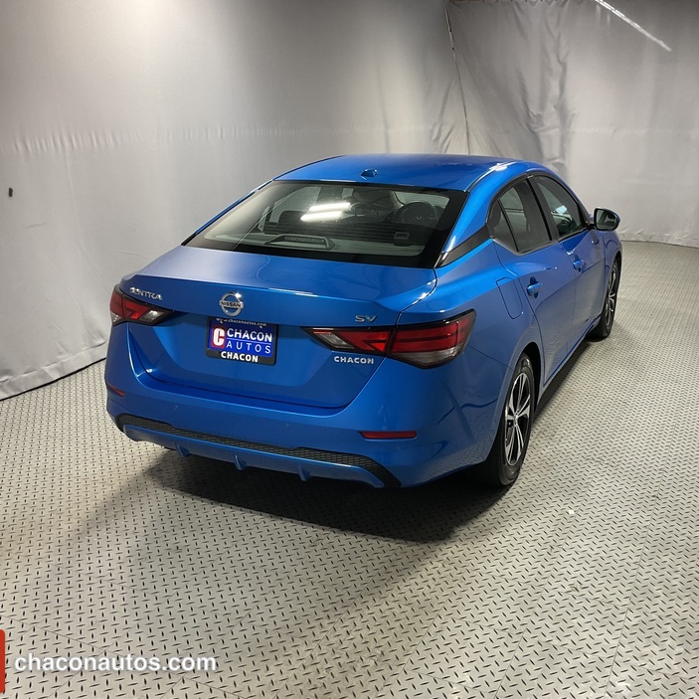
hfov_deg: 46.9
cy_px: 353
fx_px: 800
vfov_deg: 47.2
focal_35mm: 35
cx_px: 426
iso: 32
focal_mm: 3
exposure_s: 1/60
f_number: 1.8
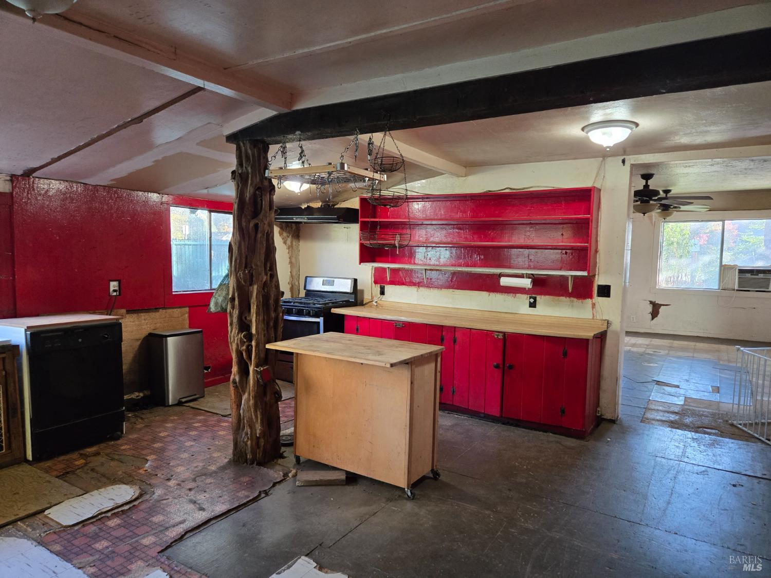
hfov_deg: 73.9
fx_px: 512
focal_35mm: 23
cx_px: 386
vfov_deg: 58.9
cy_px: 289
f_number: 1.8
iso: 500
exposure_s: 1/120
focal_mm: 5.4
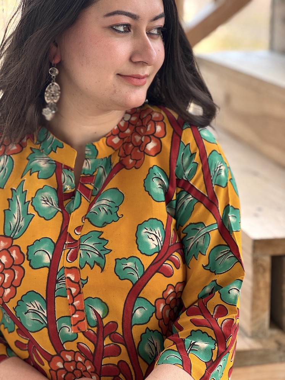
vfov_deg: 25.3
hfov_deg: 19.1
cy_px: 190
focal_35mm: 77
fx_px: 845
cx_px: 142
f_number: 2.8
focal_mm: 9
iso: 50
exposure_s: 1/99
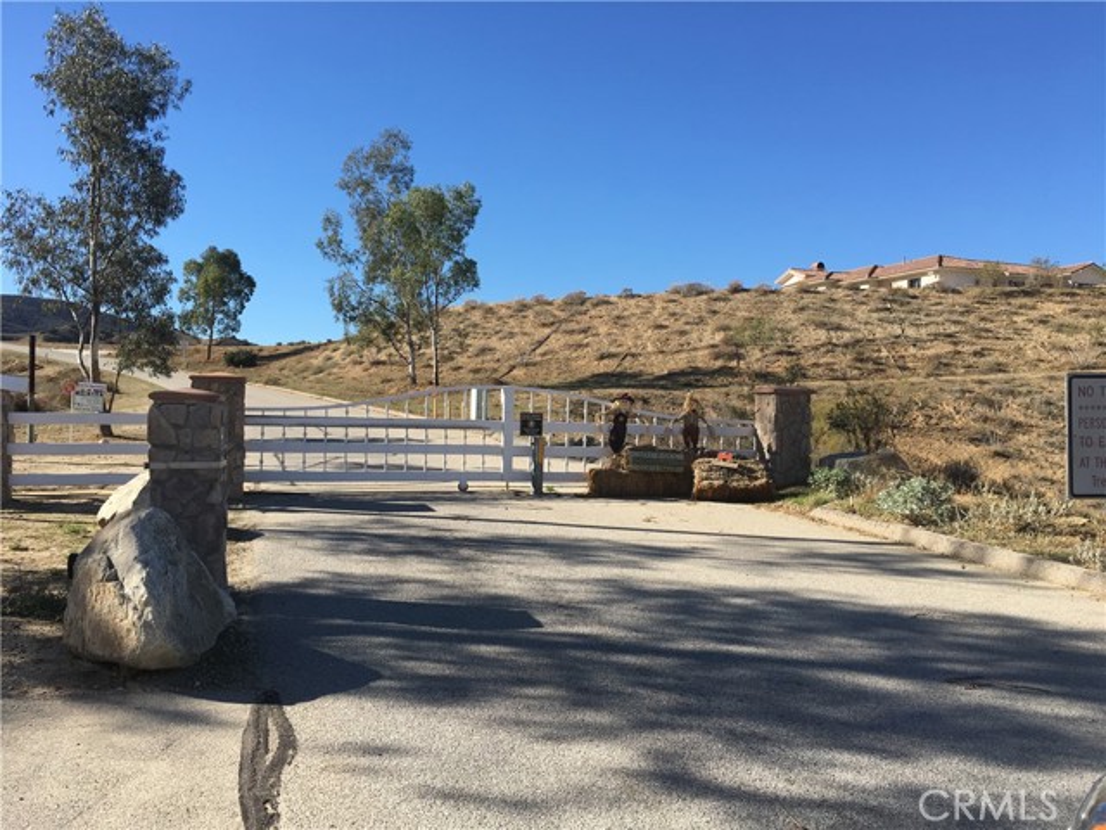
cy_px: 415
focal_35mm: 29
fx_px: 927
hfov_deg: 61.7
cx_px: 553
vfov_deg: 48.2
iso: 25
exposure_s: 1/1261
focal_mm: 4.15
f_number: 2.2
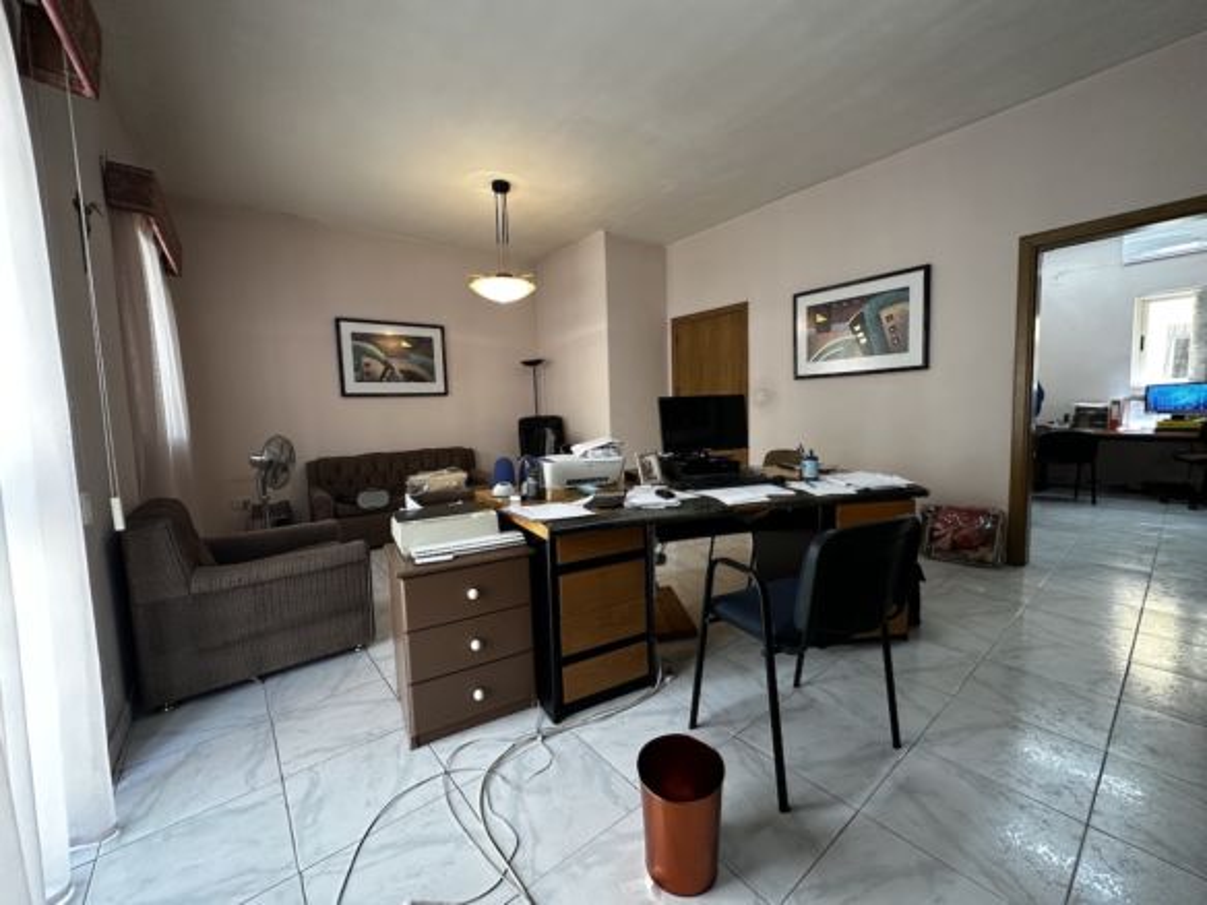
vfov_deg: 85.7
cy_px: 452
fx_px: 488
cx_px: 604
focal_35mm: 14
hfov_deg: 102.1
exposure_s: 1/50
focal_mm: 2.22
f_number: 2.2
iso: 160
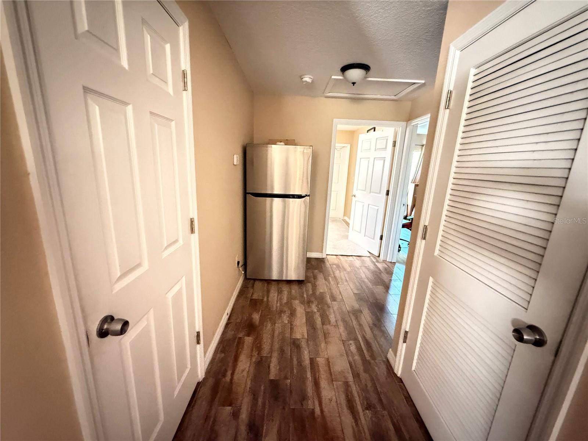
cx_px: 294
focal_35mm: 14
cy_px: 220
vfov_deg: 85.7
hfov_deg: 102.1
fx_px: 238
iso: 2500
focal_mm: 2.22
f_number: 2.2
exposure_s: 1/17
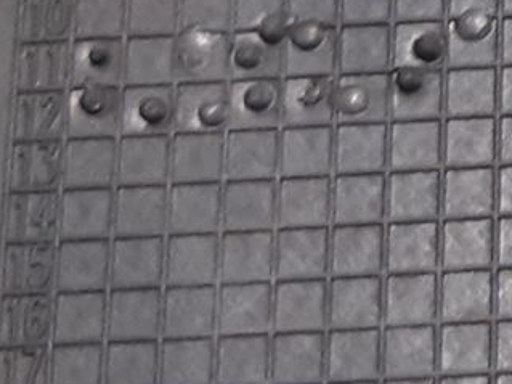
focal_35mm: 167
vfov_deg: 8.9
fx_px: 2469
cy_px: 95
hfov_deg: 10.4
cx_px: 1167
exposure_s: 1/33
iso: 200
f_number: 1.7
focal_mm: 3.93
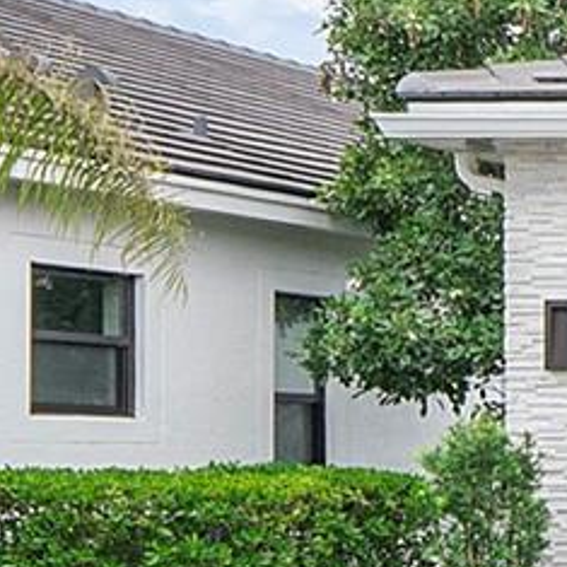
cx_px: 1754
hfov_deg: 10.5
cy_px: 469
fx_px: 2057
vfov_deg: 15.6
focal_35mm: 111
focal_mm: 10
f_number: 9
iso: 250
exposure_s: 1/160
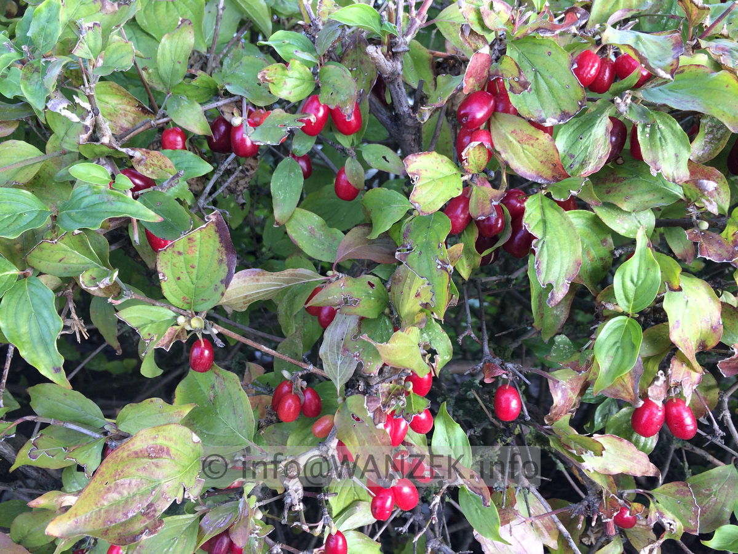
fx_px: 618
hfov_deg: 61.7
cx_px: 369
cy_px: 277
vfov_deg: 48.2
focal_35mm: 29
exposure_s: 1/100
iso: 64
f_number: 2.2
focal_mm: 4.15
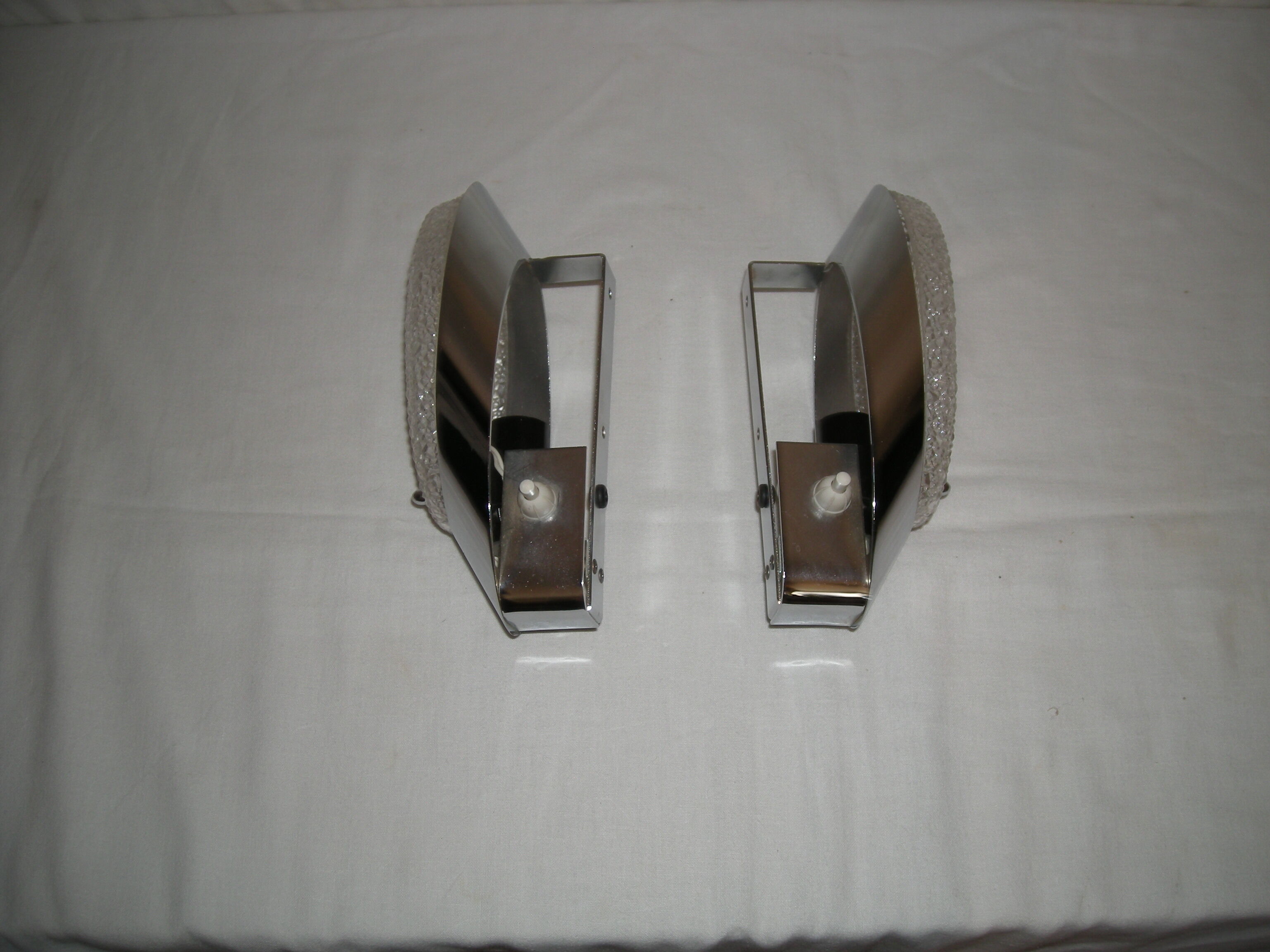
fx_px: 1284
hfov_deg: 52.6
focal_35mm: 35
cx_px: 635
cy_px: 476
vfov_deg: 40.7
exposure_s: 1/30
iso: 50
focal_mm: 5.7
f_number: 2.8
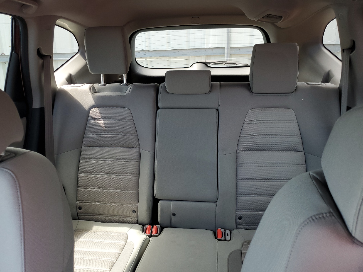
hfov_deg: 67.3
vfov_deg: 53.1
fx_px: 273
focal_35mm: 26
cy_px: 136
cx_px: 182
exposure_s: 1/120
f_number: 1.5
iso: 58
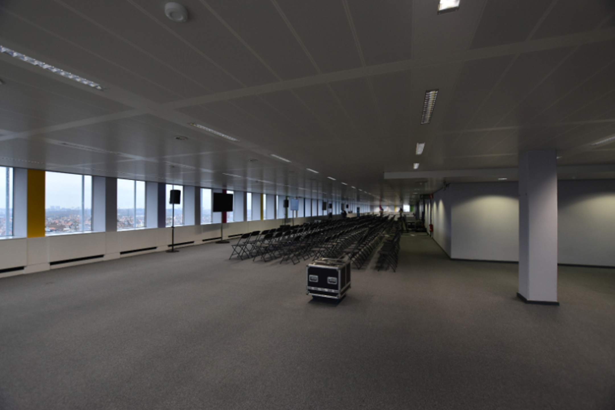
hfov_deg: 100.4
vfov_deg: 77.3
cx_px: 308
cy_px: 205
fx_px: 256
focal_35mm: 15
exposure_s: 1/80
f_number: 4.5
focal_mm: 10
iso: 400
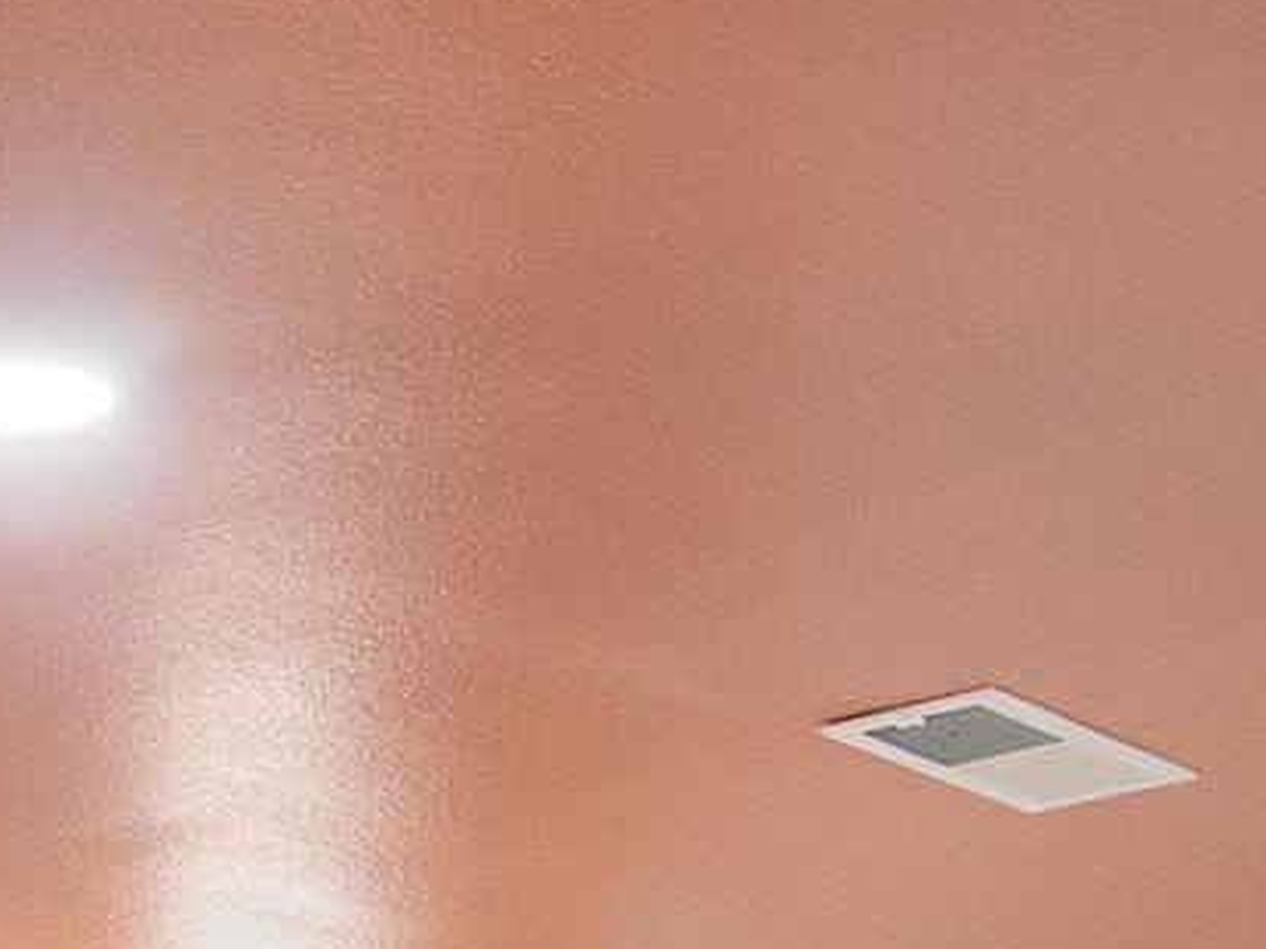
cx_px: 206
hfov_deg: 17.0
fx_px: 4205
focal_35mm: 115
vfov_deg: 11.5
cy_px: 1950
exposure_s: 1/13
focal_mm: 16
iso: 1250
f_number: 5
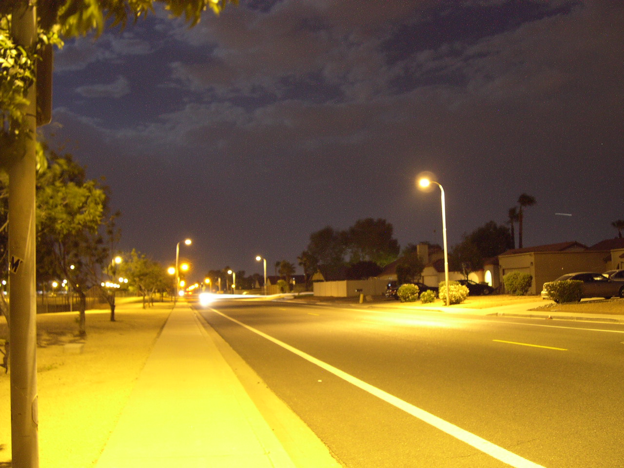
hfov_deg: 49.0
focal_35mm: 38
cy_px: 234
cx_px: 312
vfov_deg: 37.7
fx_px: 685
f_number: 2.8
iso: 100
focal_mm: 8
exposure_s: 8
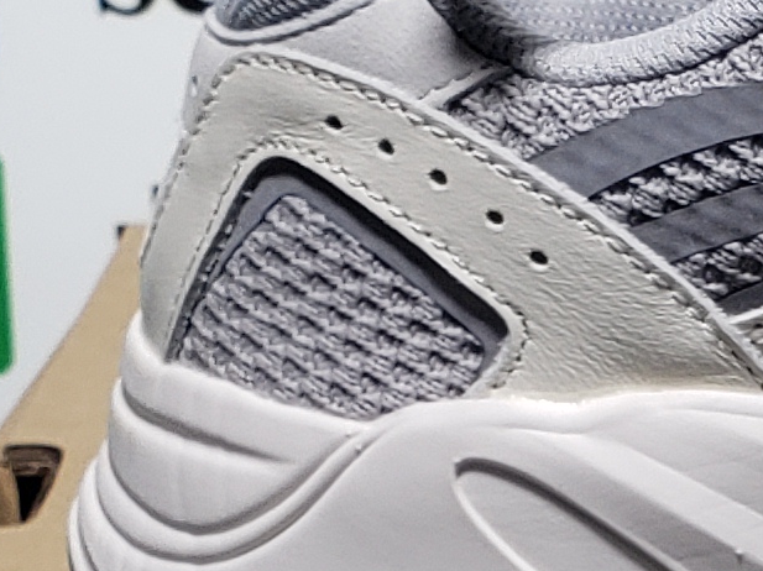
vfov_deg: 8.5
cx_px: 953
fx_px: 3745
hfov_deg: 11.4
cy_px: 850
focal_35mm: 170
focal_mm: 4.3
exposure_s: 1/167
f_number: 2.4
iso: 50
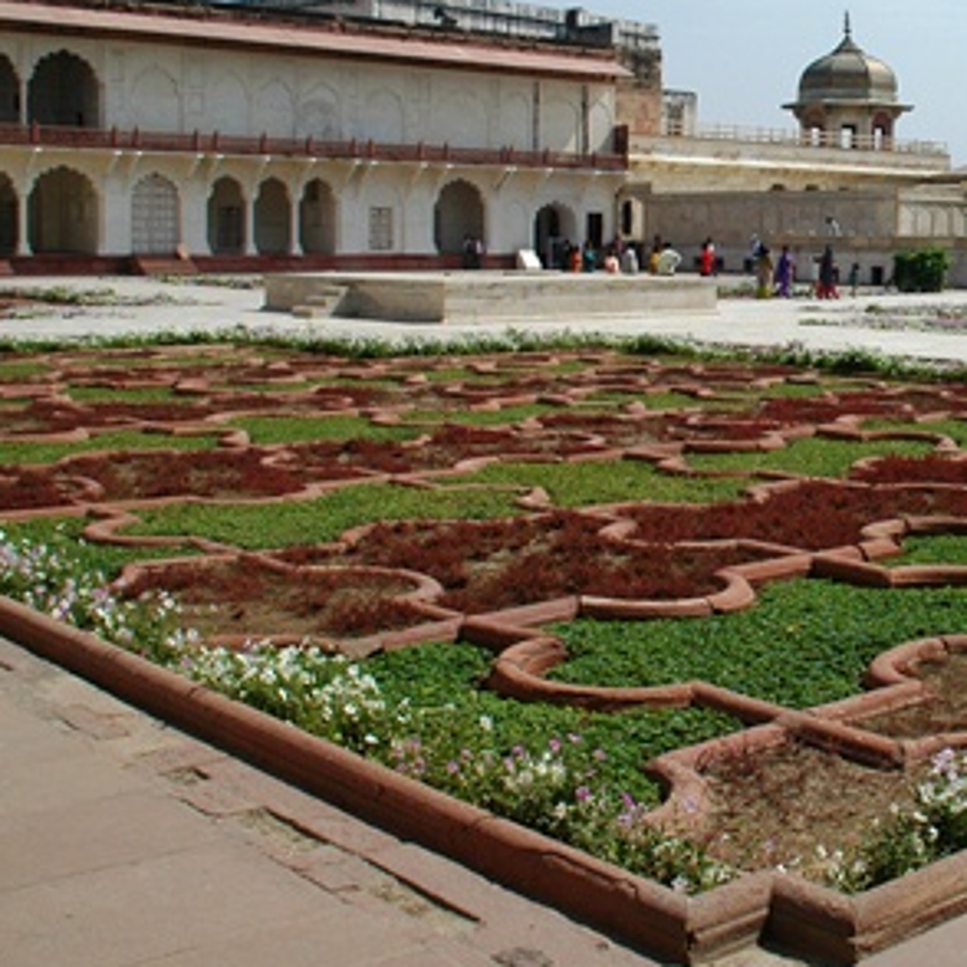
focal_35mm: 50
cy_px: 309
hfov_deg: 32.9
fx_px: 1580
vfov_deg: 33.7
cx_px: 803
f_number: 11
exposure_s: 1/400
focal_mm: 18
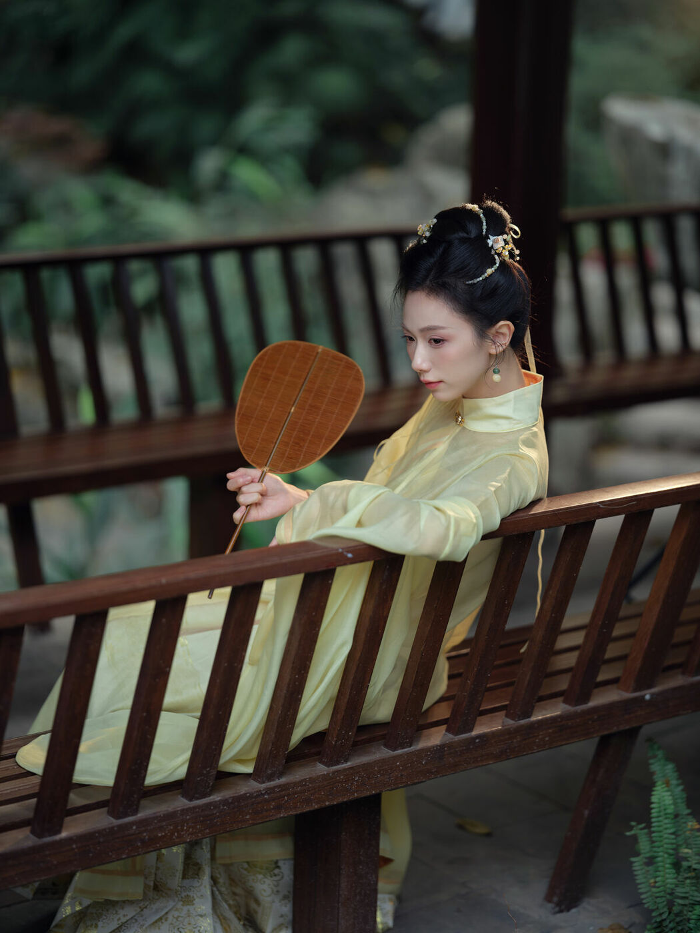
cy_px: 466
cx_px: 350
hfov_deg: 17.0
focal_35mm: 87
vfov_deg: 22.5
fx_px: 2346
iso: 200
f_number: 2
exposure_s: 1/160
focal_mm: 110
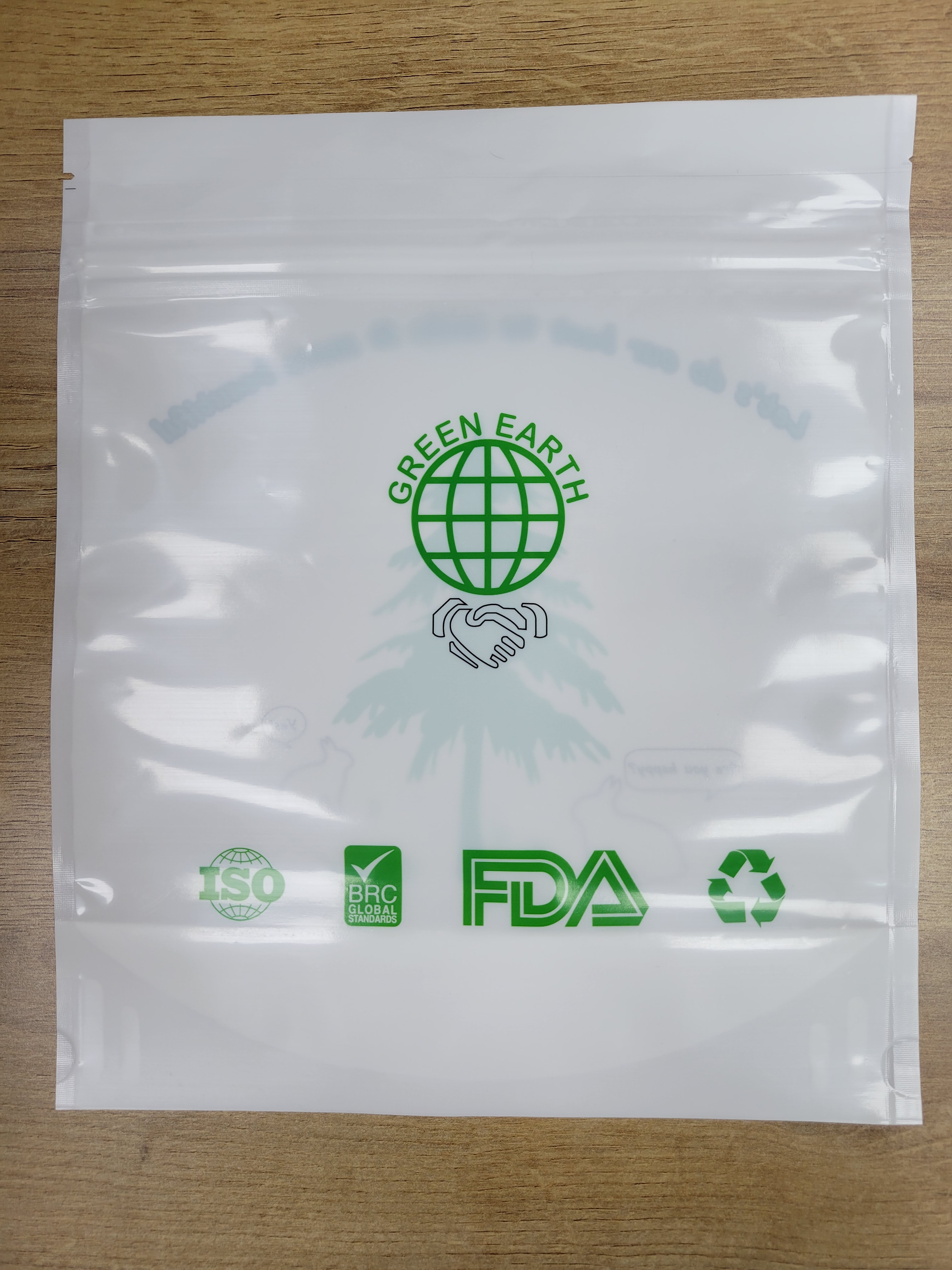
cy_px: 635
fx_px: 953
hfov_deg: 53.1
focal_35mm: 26
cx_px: 476
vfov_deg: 67.3
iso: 64
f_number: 1.8
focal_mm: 5.4
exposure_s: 1/100
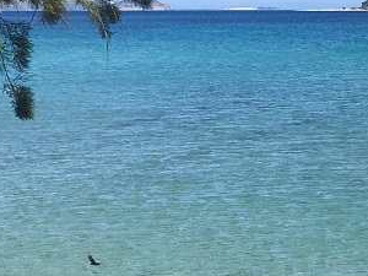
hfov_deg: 14.2
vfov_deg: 11.2
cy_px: 71
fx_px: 1403
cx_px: 517
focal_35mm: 132
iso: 25
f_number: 2.2
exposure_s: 1/1972
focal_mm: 4.15
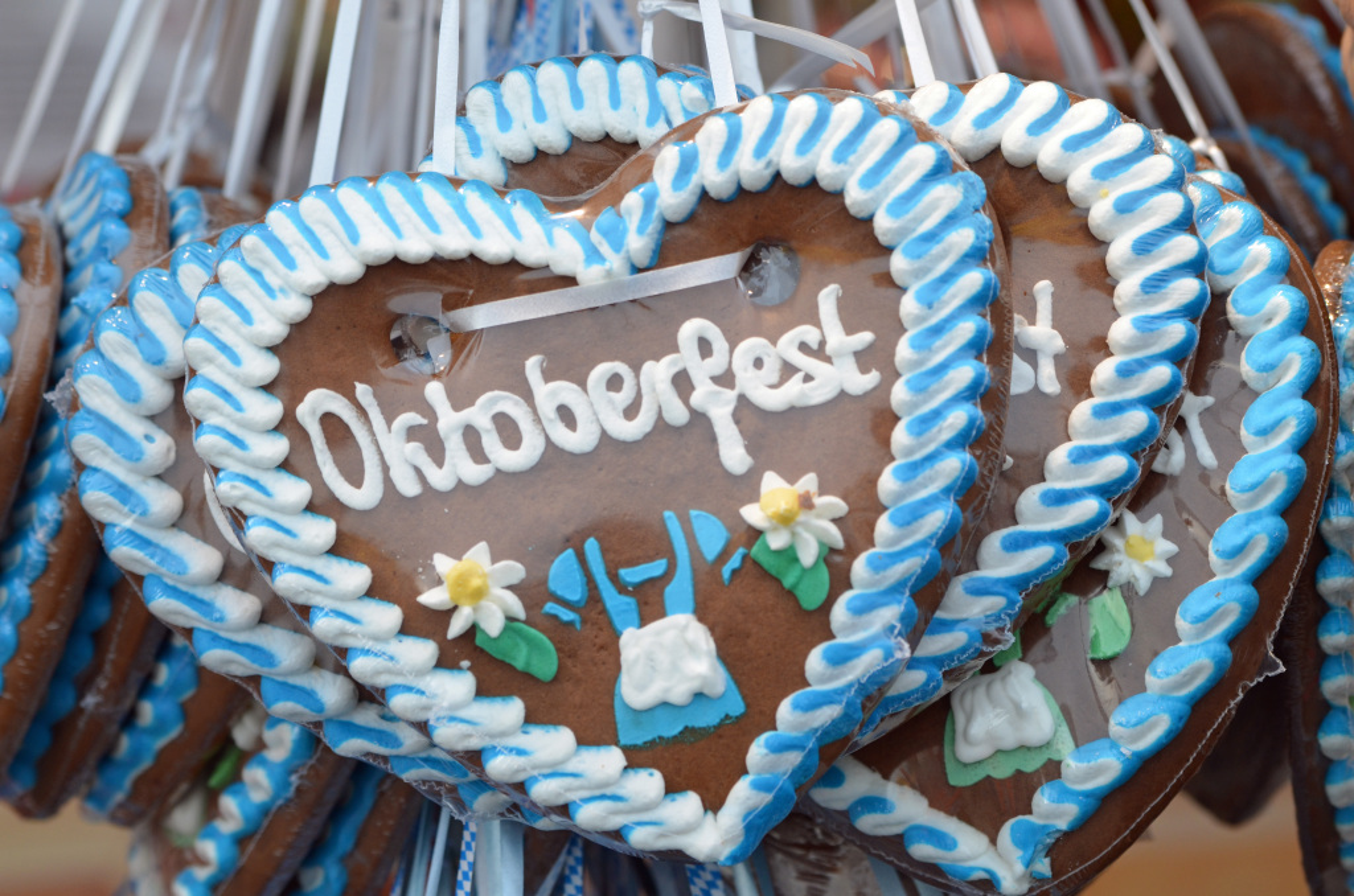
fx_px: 3828
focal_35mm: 102
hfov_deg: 20.1
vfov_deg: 13.4
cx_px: 677
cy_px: 448
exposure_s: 1/320
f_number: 4.5
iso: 400
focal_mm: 68
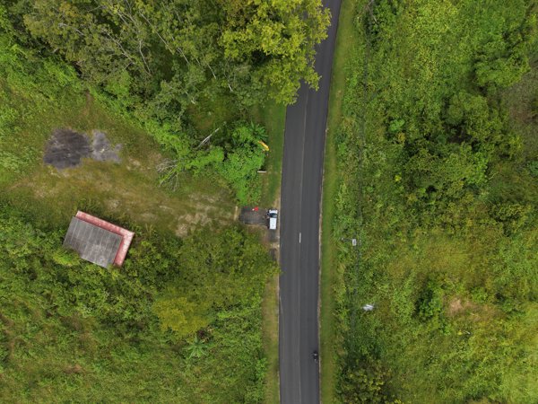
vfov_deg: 56.8
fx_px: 373
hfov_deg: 71.6
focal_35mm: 24
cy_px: 202
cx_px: 269
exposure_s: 1/725
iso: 100
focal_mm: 8.67
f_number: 1.8
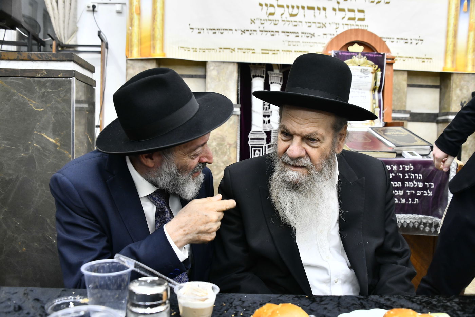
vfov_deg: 41.1
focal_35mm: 32
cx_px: 238
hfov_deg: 58.7
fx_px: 422
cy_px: 158
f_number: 5.6
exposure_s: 1/160
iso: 2000
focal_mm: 32
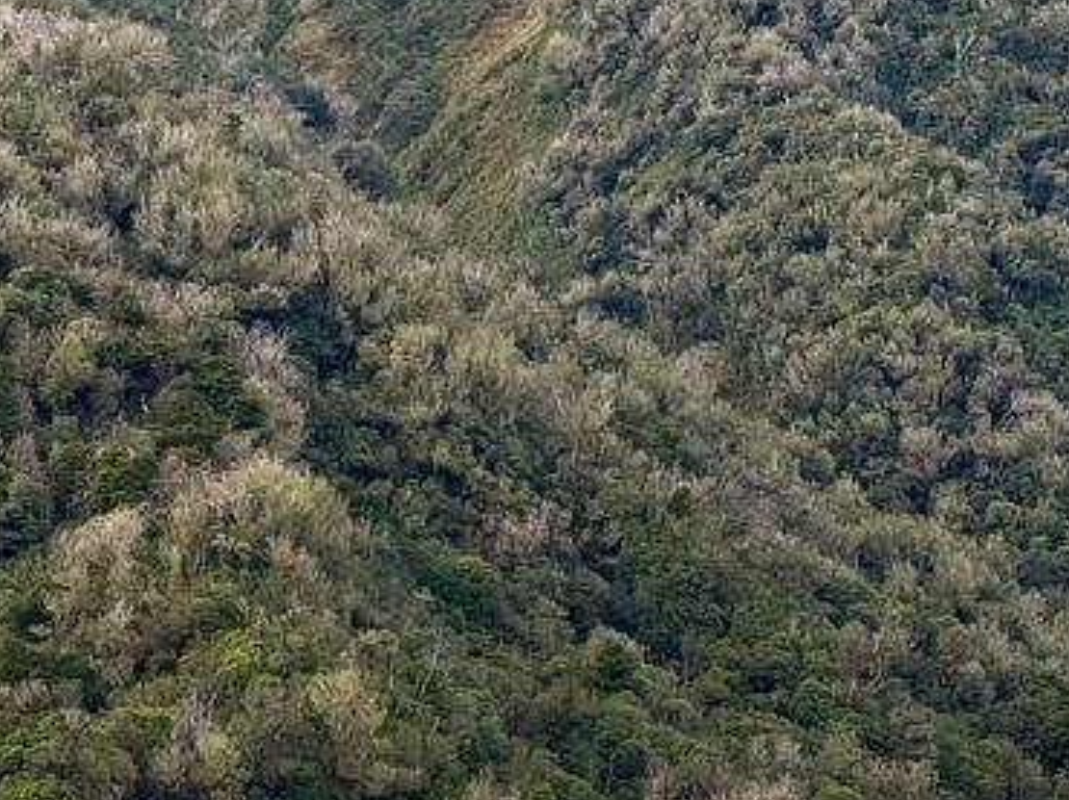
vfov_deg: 11.1
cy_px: 211
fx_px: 4105
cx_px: -58
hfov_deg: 14.5
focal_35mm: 133
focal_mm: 6.76
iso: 100
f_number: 1.78
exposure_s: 1/242
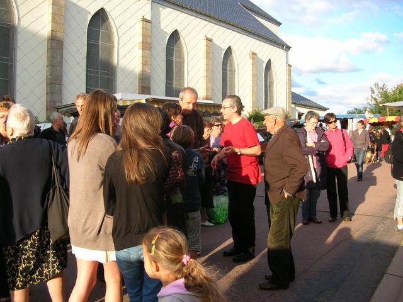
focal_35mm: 35
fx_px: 407
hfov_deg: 52.6
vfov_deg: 40.7
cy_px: 151
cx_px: 202
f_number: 2.8
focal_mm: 5.8
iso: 50
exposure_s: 1/210
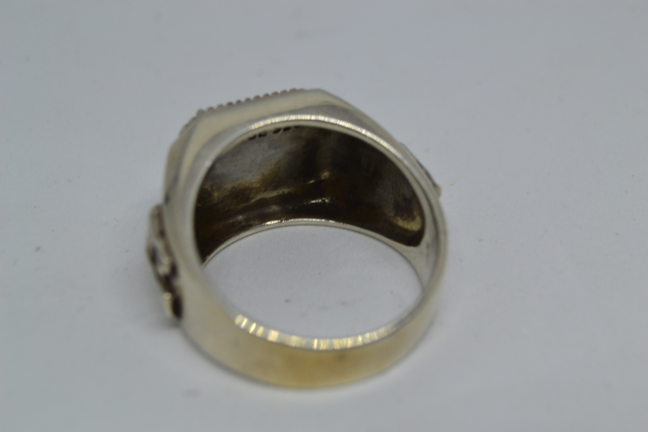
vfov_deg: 23.8
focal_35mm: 57
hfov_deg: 35.1
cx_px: 324
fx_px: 1026
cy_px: 216
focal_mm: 38
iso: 400
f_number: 7.1
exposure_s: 1/40
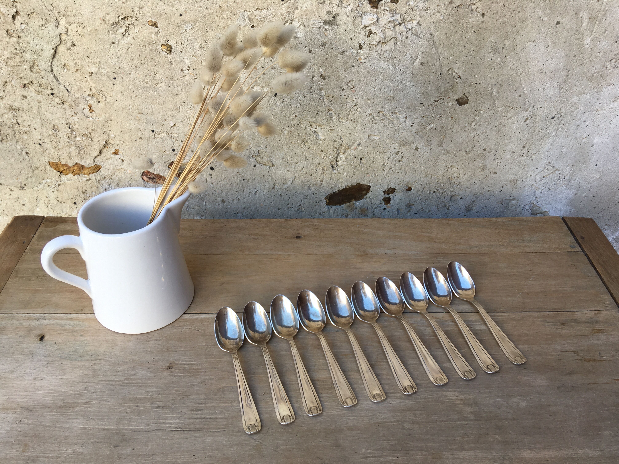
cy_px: 232
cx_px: 310
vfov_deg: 48.2
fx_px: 519
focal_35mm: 29
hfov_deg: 61.7
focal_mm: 4.15
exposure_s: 1/100
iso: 25
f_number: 2.2
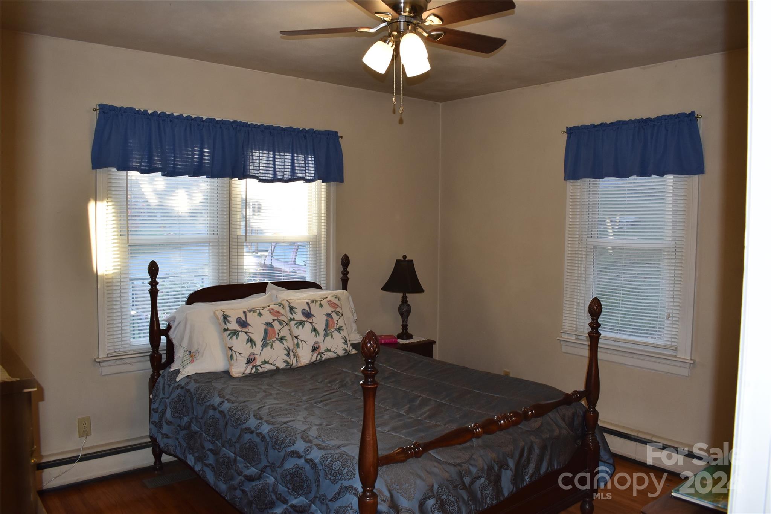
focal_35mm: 27
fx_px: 578
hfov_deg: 67.4
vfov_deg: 47.9
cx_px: 386
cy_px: 257
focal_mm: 18
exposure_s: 1/125
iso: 640
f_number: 5.6
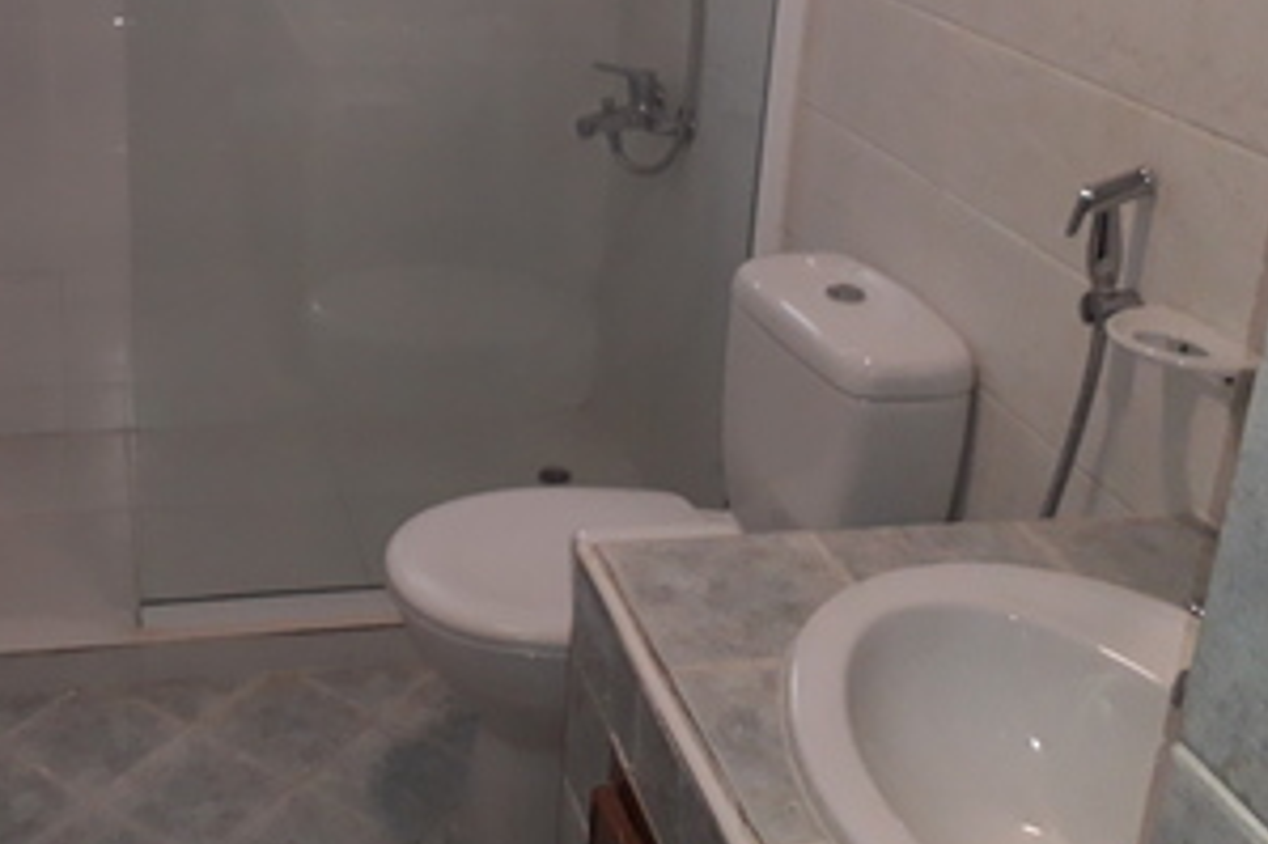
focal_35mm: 43
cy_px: 176
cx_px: 312
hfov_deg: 43.9
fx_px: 1514
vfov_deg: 30.4
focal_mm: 3.6
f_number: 1.9
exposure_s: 1/50
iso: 160
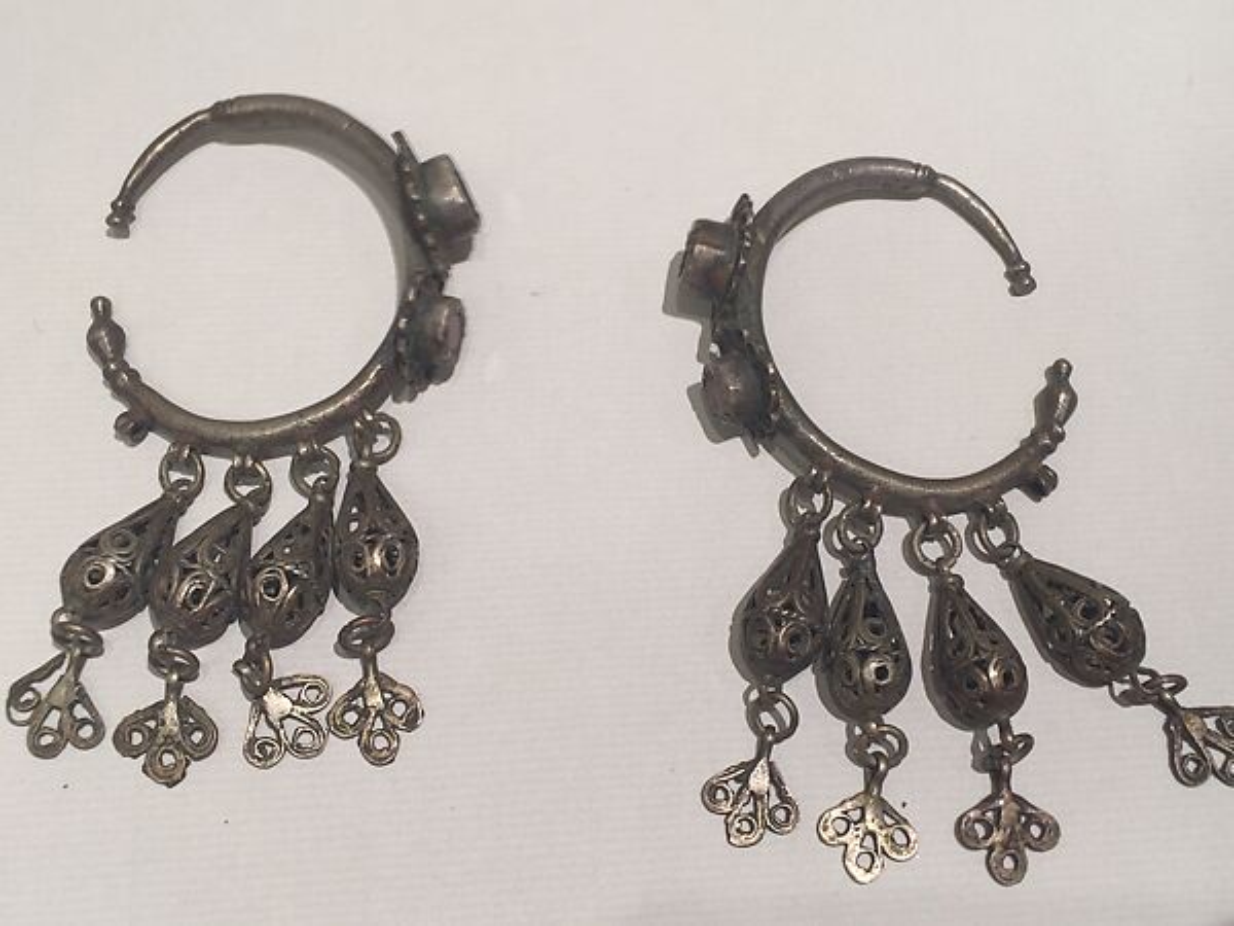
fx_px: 1034
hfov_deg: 61.7
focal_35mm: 29
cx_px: 617
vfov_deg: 48.2
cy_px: 463
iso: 32
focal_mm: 4.15
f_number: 2.2
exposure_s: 1/60
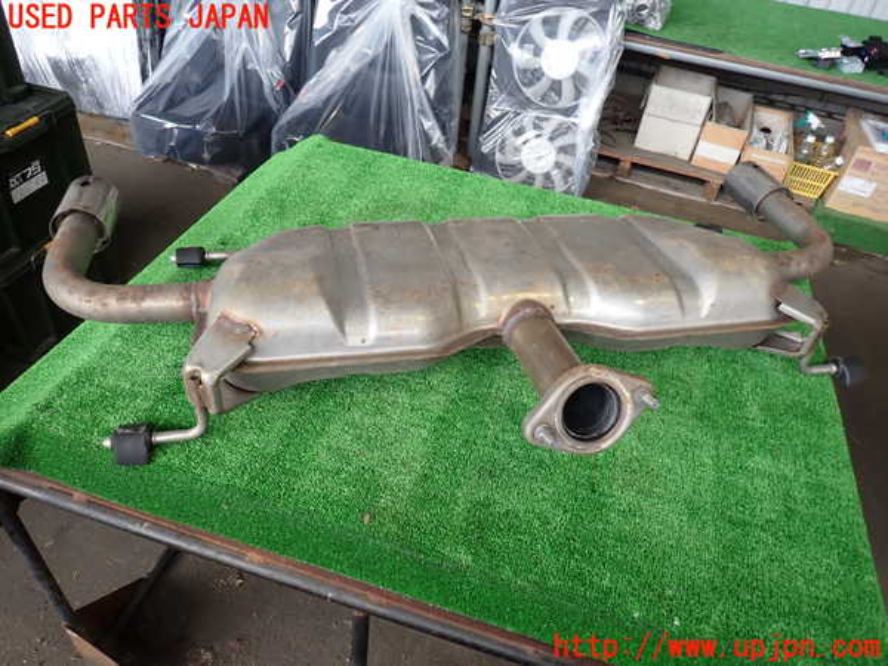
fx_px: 641
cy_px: 333
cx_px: 444
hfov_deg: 69.4
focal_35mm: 25
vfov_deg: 54.9
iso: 100
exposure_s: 1/60
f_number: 2
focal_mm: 4.5
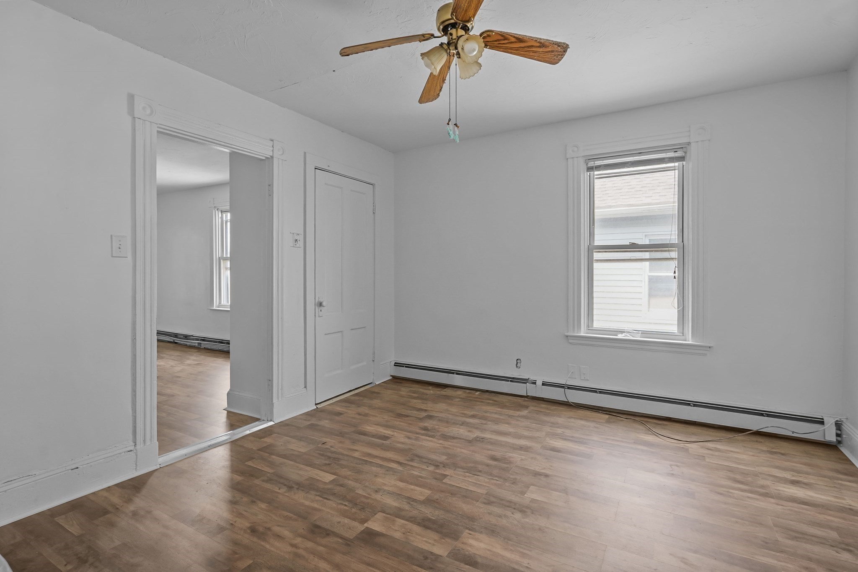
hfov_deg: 93.3
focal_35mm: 17
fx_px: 405
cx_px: 429
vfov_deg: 70.4
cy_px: 286
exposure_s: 1/6
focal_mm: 17
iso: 320
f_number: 6.3
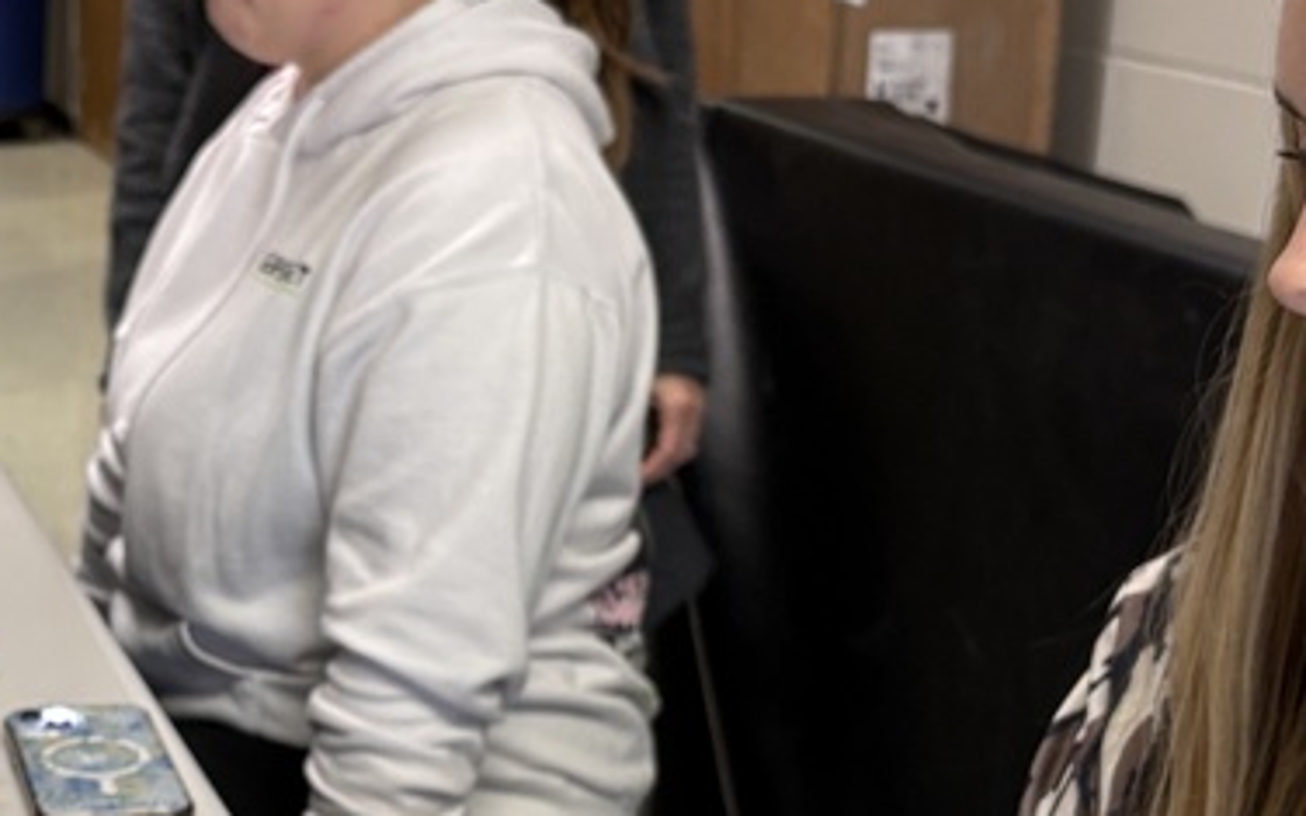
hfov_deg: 26.9
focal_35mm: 75
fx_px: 2669
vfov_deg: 17.2
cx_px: 229
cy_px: 684
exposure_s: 1/60
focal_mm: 5.96
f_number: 1.6
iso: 100
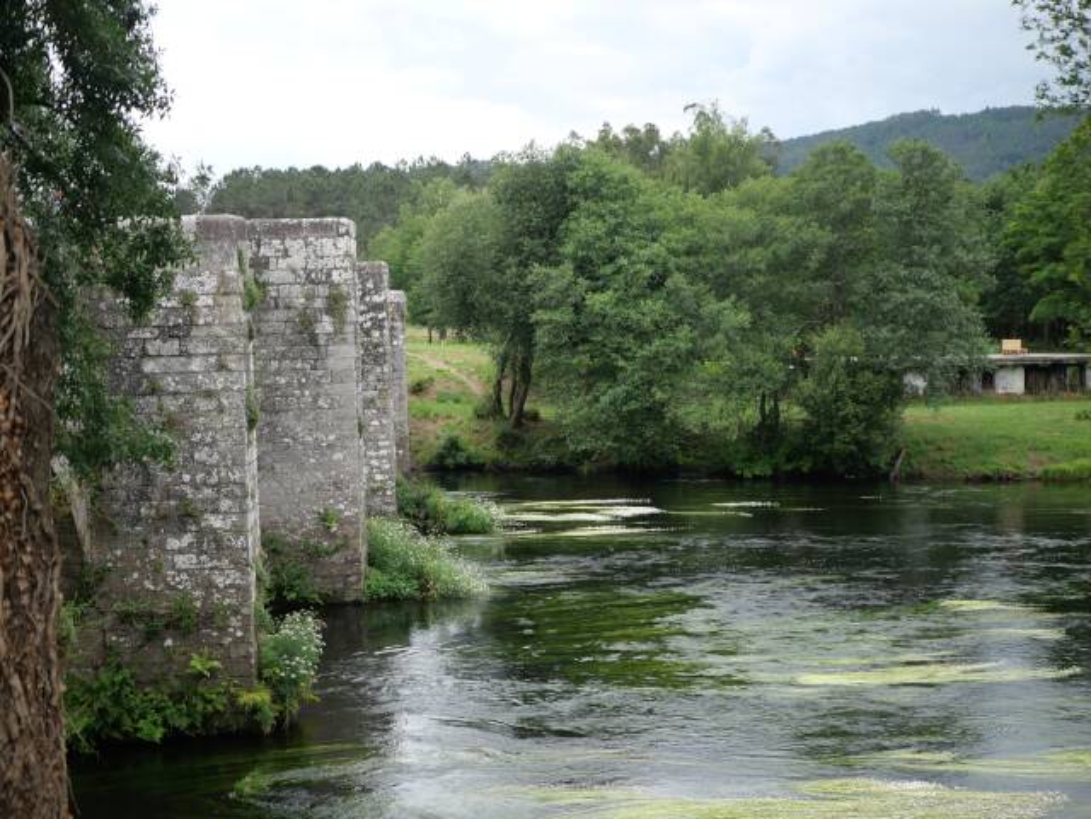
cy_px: 410
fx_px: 1576
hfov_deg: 38.2
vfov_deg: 29.1
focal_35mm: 50
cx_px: 546
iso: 200
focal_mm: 25
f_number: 1.7
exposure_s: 1/2500
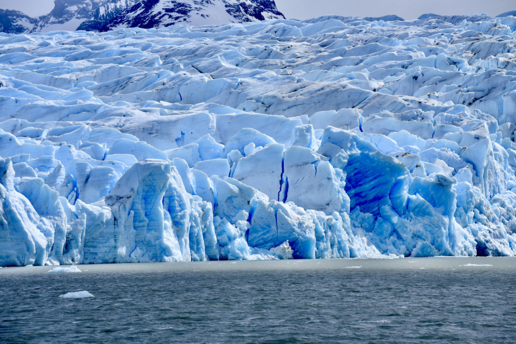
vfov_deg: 9.5
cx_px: 258
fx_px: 2078
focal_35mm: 145
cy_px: 172
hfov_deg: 14.2
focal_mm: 145
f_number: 8
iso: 250
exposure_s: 1/2000
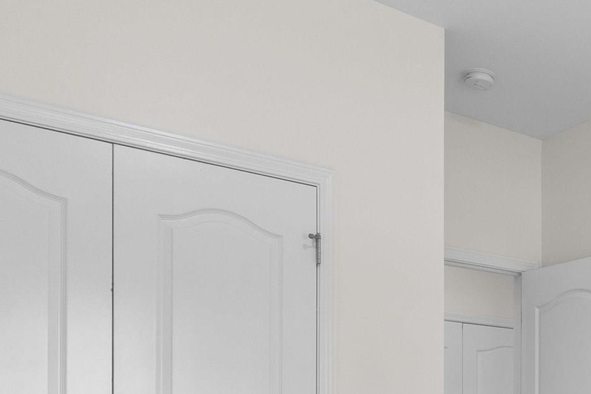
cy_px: 430
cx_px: 650
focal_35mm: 49
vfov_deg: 25.6
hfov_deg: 34.7
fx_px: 804
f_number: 4.5
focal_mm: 10
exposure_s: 1/2
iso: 100
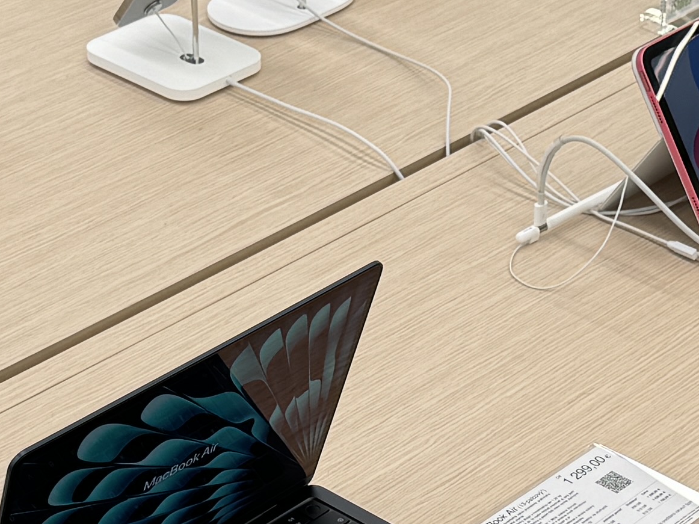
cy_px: 546
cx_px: 415
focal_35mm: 118
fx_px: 2382
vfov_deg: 12.4
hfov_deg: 16.7
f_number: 1.78
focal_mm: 6.76
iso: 64
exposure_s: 1/230
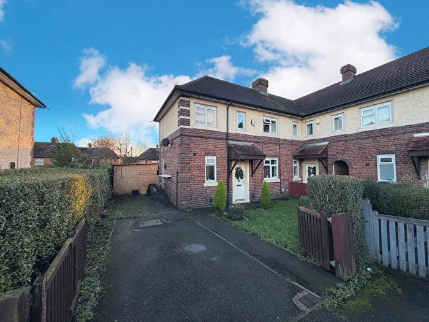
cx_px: 214
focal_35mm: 14
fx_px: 174
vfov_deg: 85.7
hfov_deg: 102.1
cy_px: 161
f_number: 2.2
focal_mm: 2.22
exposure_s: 1/479
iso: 64
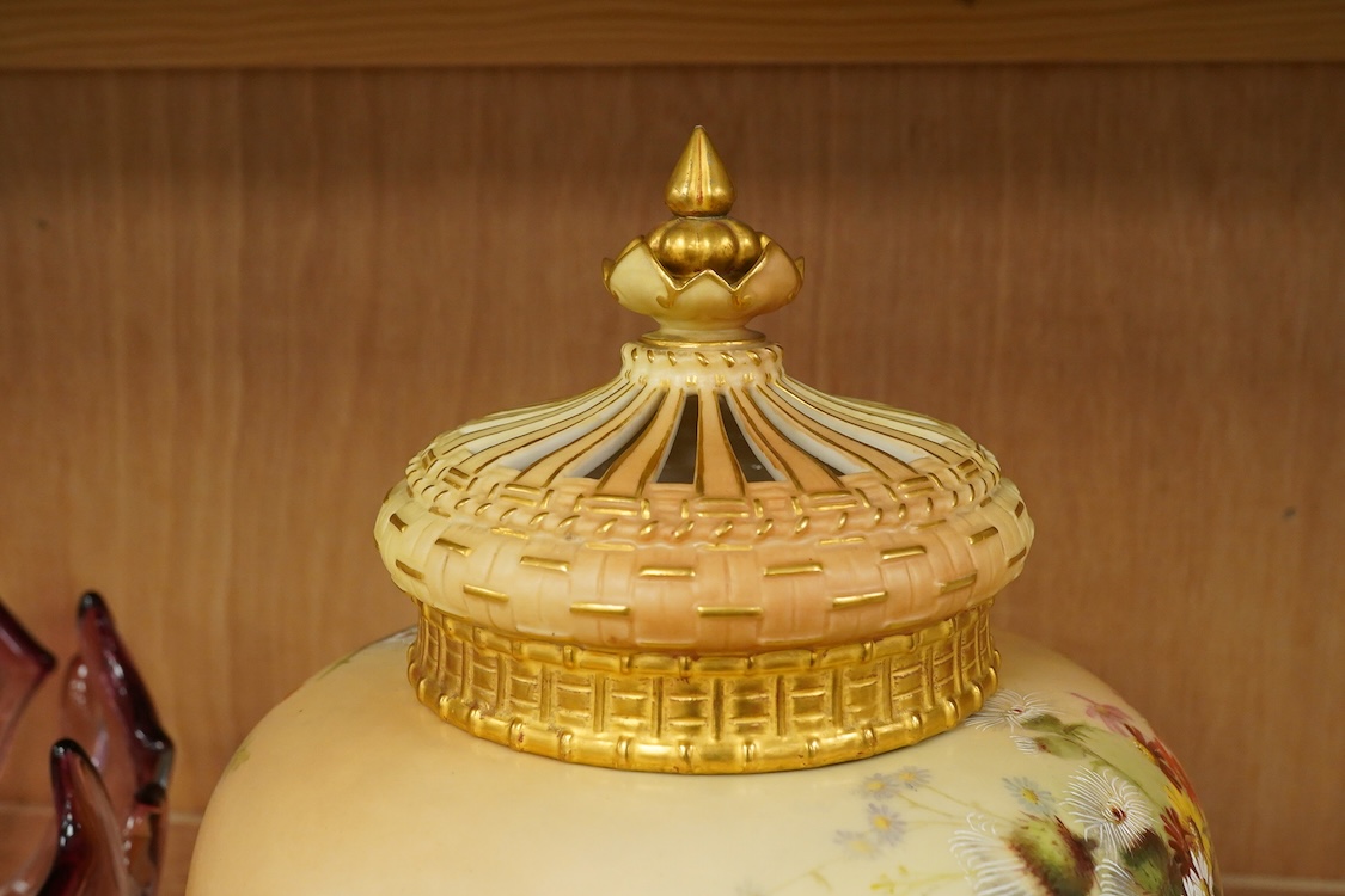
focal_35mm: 45
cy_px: 448
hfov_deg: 43.6
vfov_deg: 29.9
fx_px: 1681
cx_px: 672
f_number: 11
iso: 2500
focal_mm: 30
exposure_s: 1/125
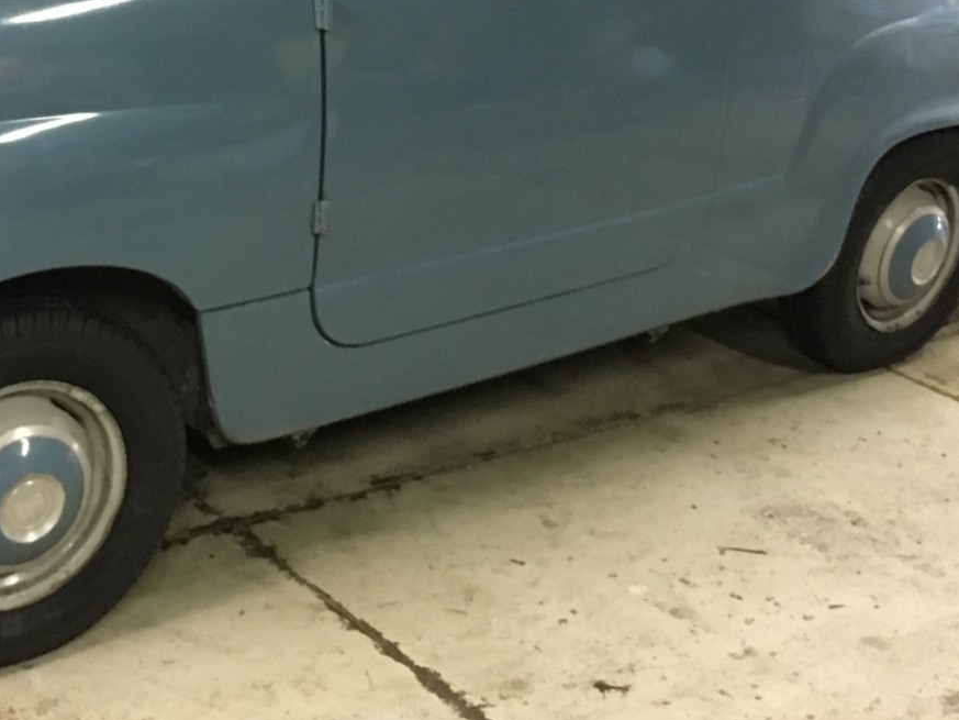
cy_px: 49
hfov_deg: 28.4
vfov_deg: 21.1
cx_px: 315
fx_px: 1884
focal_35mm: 68
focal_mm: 4.15
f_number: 2.2
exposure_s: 1/15
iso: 250
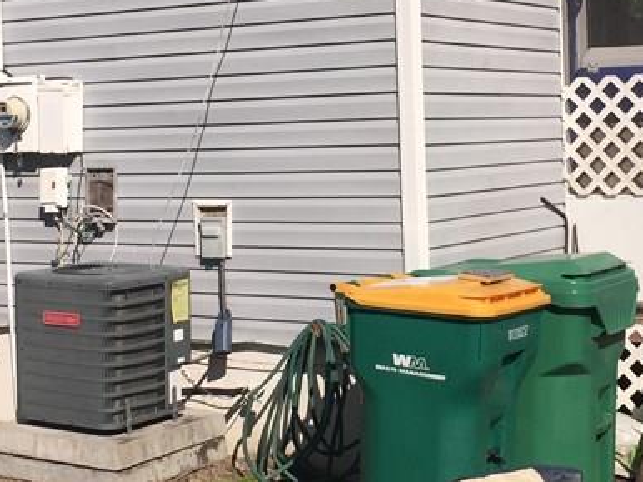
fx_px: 1429
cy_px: 163
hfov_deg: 25.3
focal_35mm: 77
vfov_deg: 19.1
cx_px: 338
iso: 32
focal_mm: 4.15
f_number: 2.2
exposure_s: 1/4950
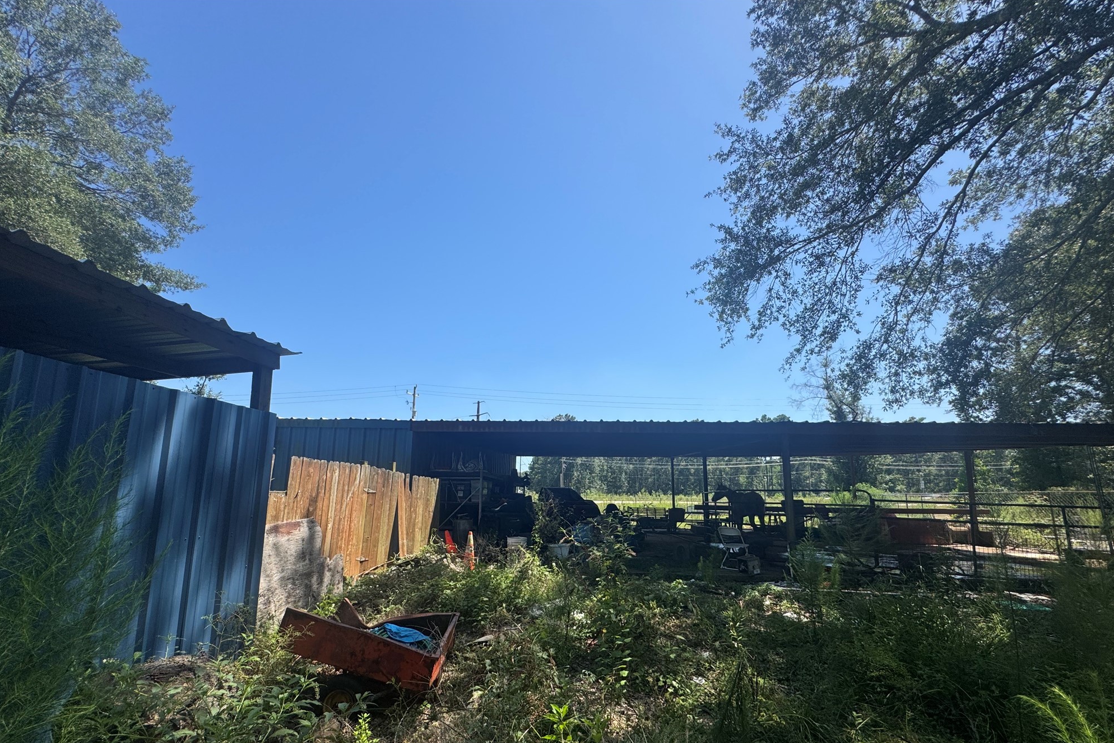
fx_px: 464
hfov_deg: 100.4
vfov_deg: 76.8
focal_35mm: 15
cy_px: 428
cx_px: 554
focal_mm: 2.22
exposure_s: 1/1477
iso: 50
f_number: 2.2
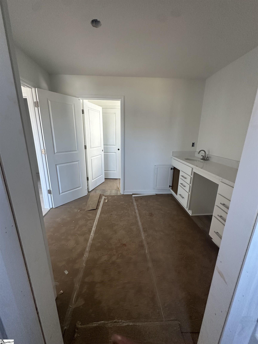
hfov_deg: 85.7
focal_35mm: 14
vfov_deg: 102.1
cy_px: 172
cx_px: 129
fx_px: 139
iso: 200
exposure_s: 1/99
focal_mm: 2.22
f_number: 2.2
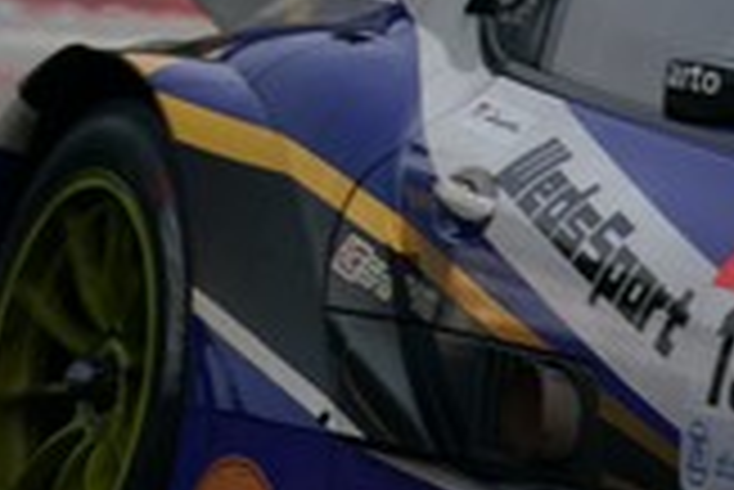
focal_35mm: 2124
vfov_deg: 0.6
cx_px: 1328
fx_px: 43344
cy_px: 459
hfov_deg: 1.0
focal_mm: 481
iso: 200
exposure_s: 1/800
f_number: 6.3
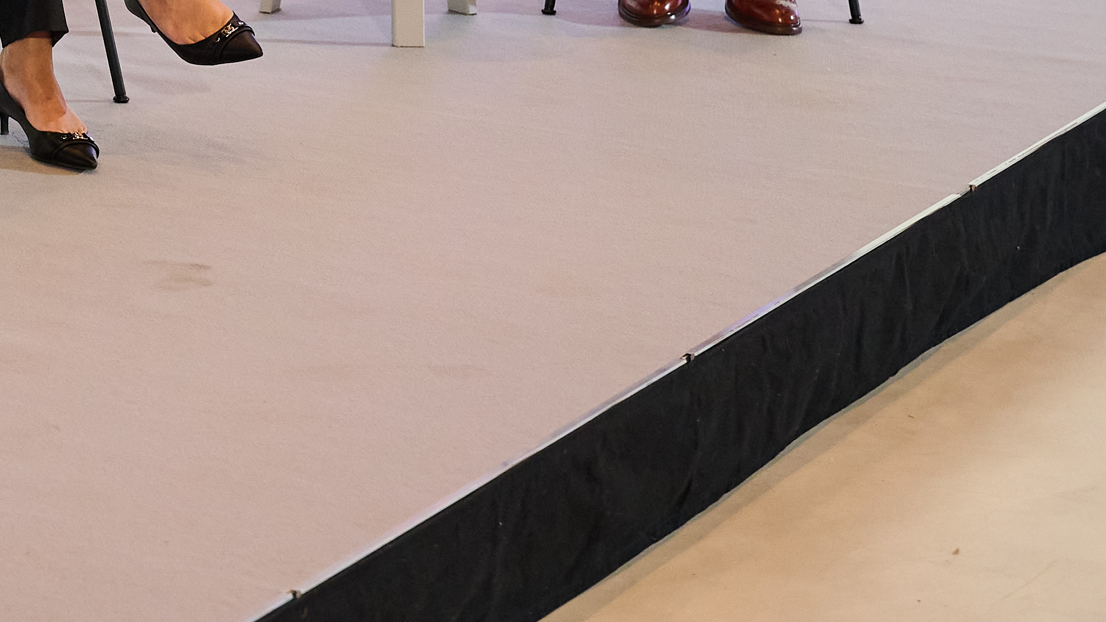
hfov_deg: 15.6
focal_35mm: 129
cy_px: -433
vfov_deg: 9.1
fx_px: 3783
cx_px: -420
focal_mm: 41
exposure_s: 1/200
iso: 2000
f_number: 3.2
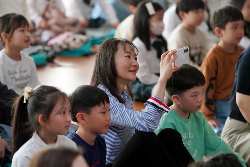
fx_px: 1389
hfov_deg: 10.3
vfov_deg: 6.9
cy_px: 84
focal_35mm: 200
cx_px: 125
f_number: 4
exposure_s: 1/250
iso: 3200
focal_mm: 200
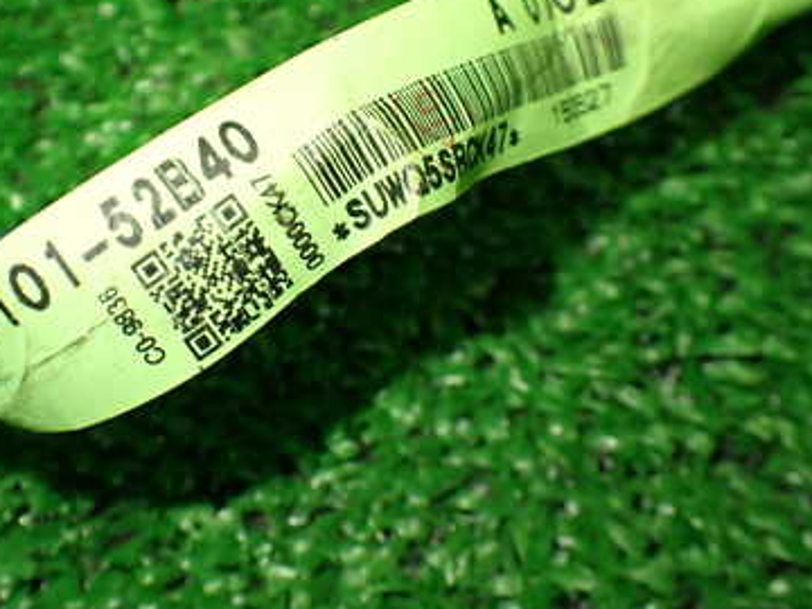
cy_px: 185
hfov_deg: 37.7
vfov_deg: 28.8
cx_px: 266
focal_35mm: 50
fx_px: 1173
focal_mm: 5.4
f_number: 2.3
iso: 320
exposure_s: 1/125
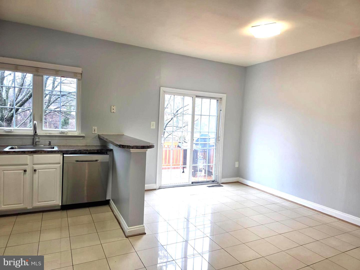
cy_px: 135
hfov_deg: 73.9
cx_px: 180
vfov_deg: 58.9
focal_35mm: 23
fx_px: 239
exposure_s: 1/120
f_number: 1.7
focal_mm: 6.3
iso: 50
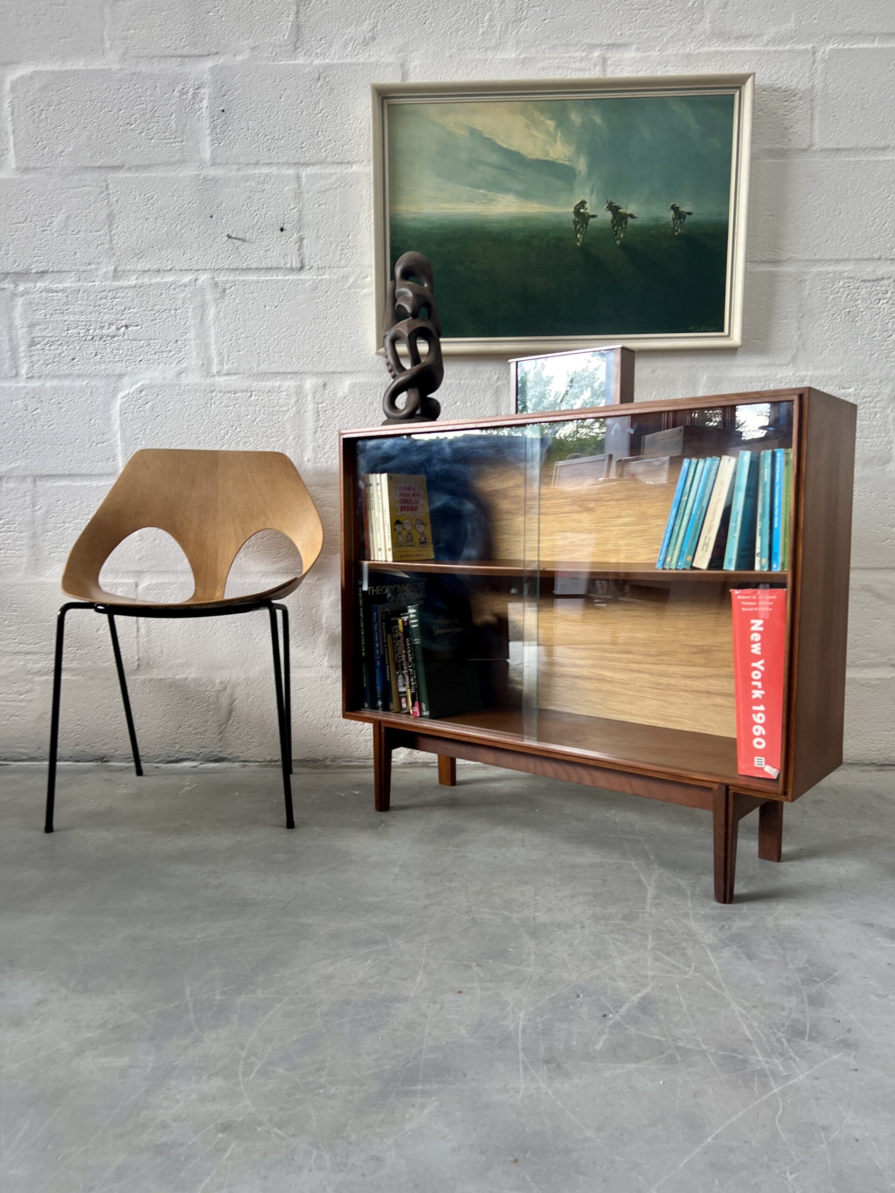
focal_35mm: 26
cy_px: 596
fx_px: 896
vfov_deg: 67.3
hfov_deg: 53.1
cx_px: 448
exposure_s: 1/121
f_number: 1.5
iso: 80
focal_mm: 5.7
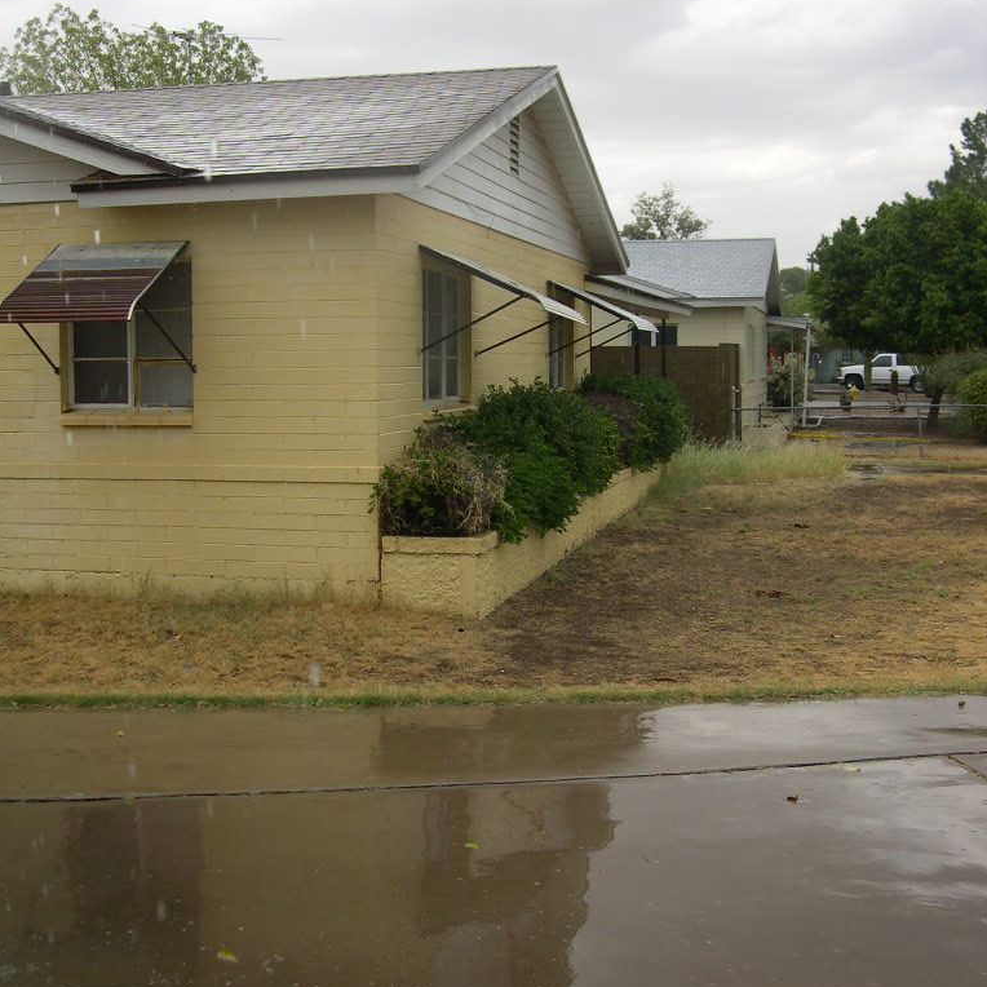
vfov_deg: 37.5
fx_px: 1452
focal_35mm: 45
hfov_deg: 37.6
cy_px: 425
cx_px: 494
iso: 100
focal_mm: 8
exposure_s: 1/417
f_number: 2.8
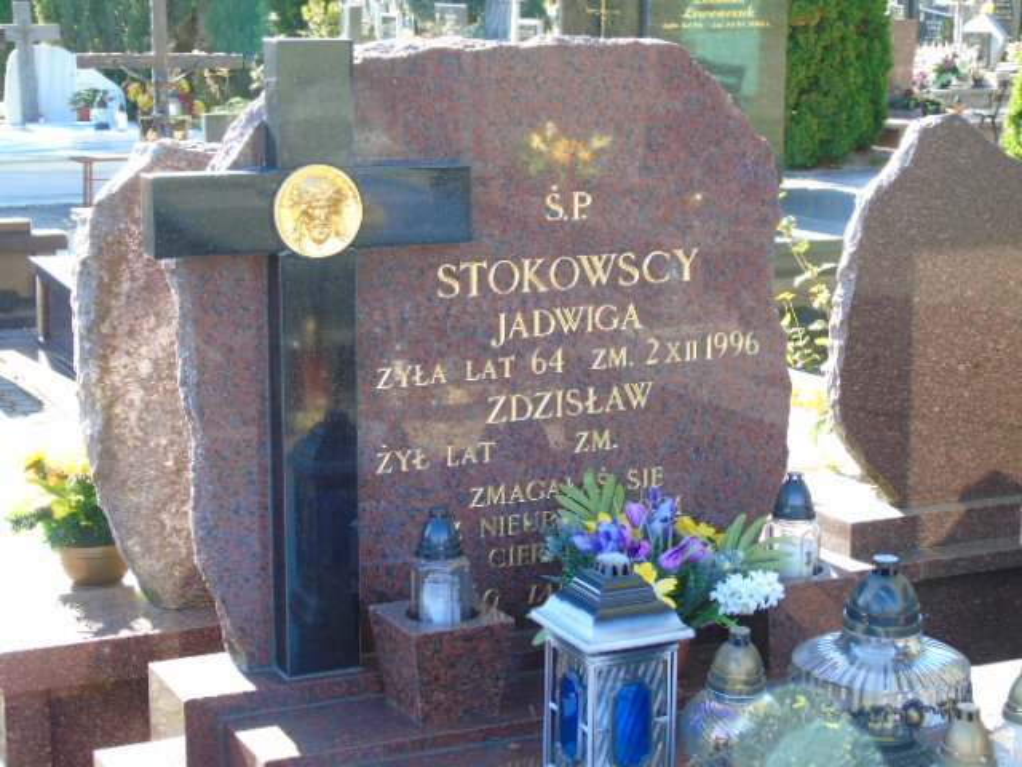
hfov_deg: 27.4
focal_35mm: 71
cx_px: 511
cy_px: 384
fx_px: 2096
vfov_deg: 20.7
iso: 80
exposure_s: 1/30
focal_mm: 13
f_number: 4.7
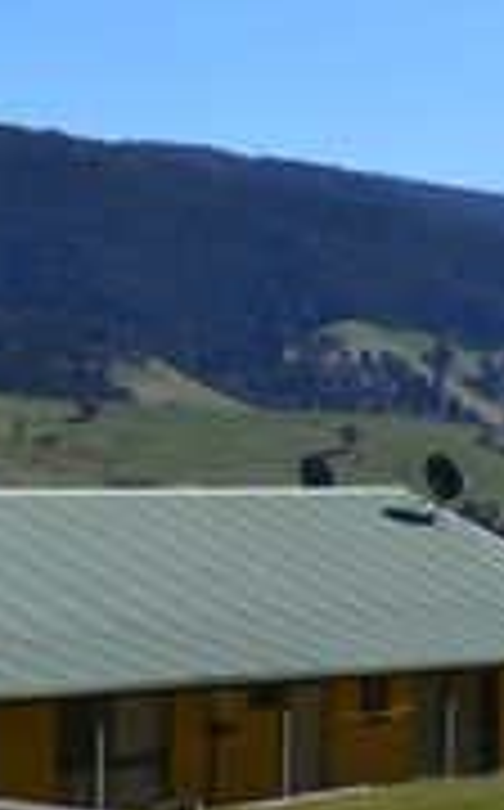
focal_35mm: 144
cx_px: 225
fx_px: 3175
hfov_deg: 9.1
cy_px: 407
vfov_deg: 14.5
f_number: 11
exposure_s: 1/500
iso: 400
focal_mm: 36
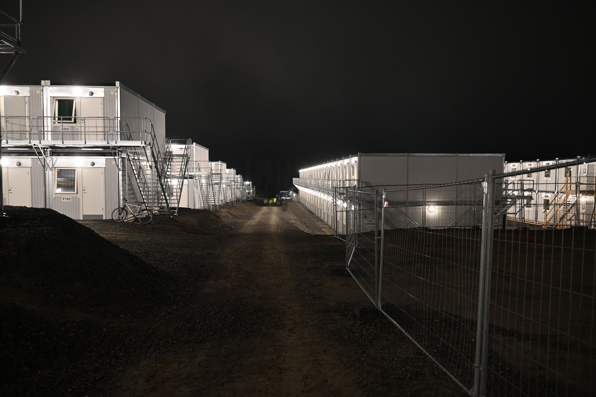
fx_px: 463
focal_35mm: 28
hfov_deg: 65.5
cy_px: 198
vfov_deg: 46.3
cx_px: 298
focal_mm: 28
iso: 2800
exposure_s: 1/30
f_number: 2.8
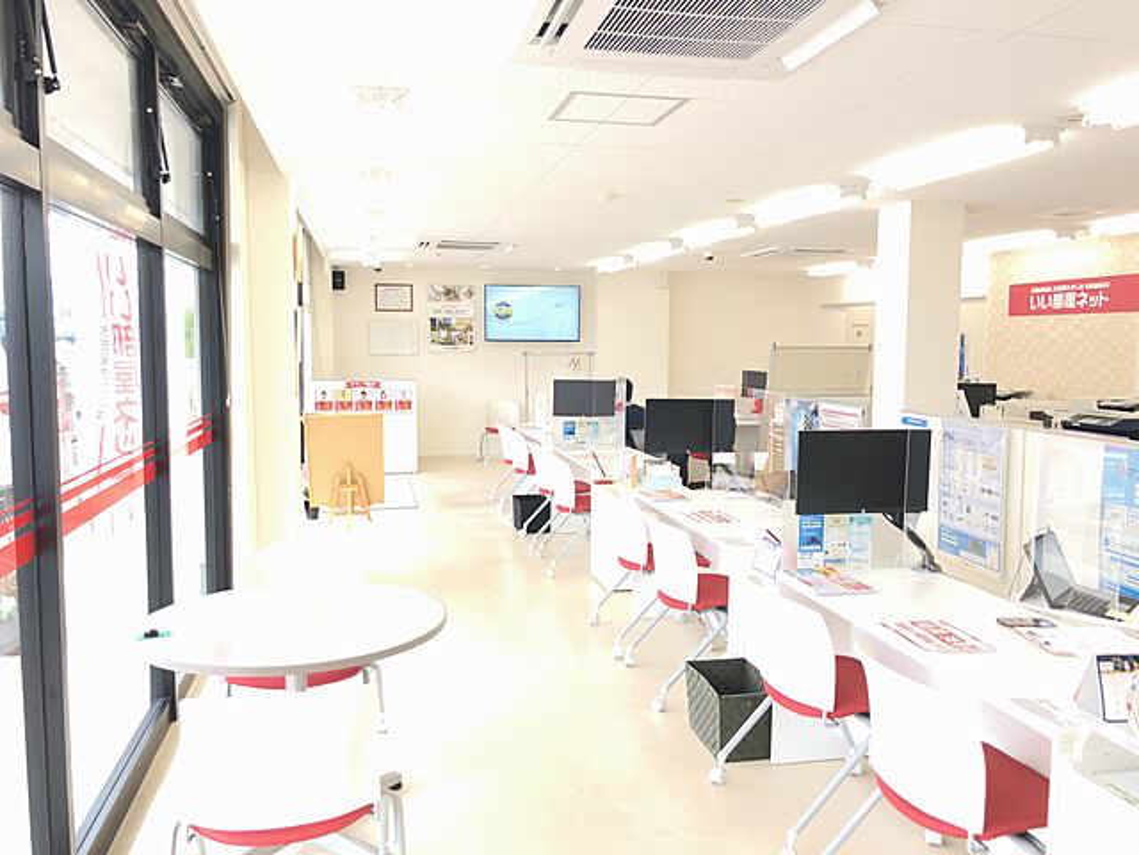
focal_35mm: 28
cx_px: 570
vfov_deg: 49.7
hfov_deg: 63.4
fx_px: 921
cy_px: 428
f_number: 1.8
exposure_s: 1/120
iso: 50
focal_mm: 4
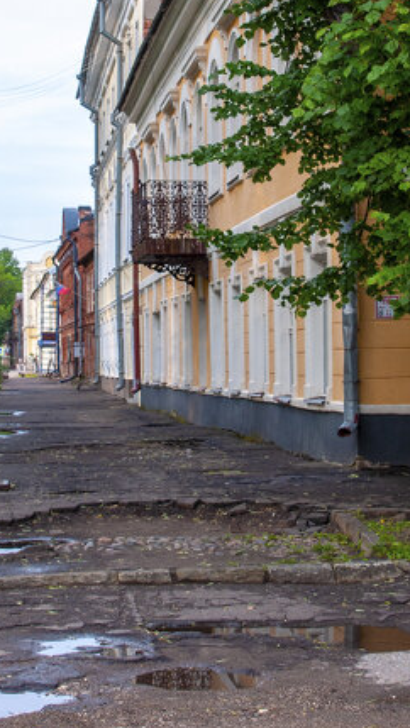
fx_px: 1468
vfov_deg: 27.5
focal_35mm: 76
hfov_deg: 15.9
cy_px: 180
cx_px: 199
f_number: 7.1
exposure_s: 1/200
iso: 640
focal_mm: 26
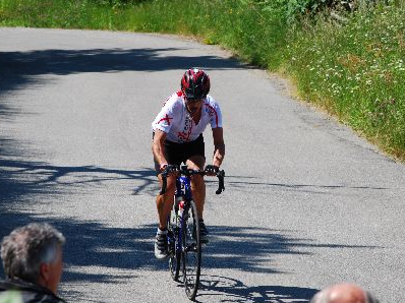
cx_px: 184
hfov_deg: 9.0
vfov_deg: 6.7
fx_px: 2579
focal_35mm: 221
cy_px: 151
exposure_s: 1/125
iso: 100
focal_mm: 135
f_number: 10
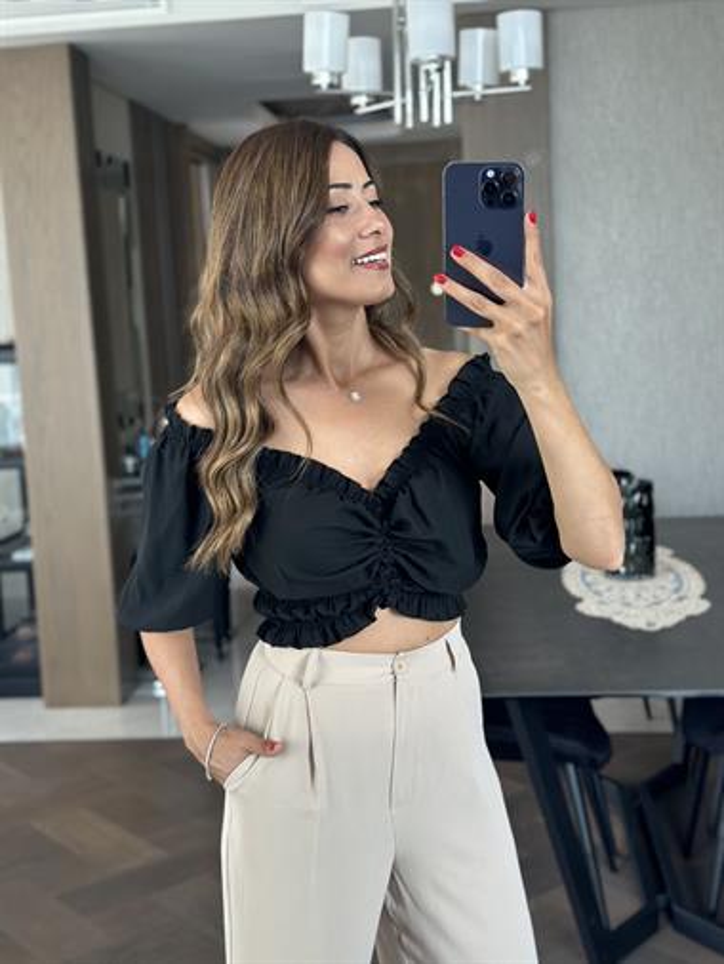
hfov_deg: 30.3
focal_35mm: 48
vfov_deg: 39.6
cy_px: 482
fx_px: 1337
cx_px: 362
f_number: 1.78
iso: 125
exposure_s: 1/79
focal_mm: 6.86
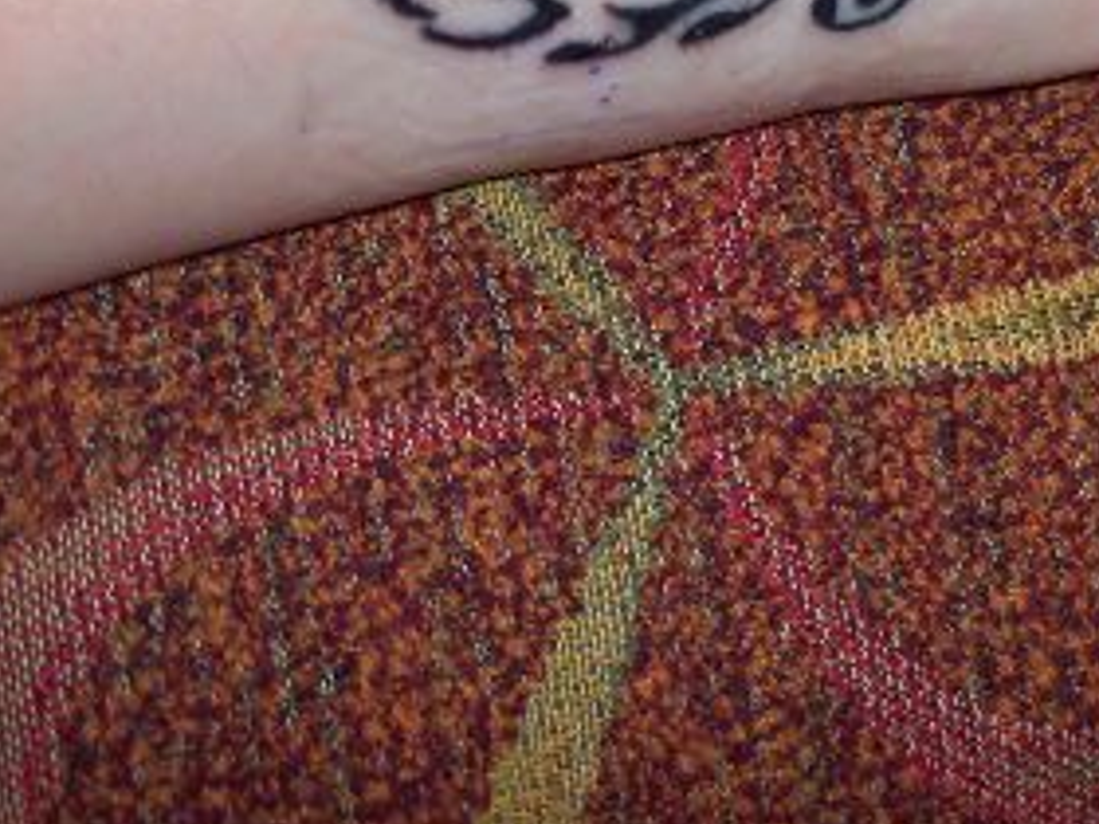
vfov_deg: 19.0
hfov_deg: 25.7
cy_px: -20
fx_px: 2381
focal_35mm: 75
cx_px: 824
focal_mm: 6.3
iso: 100
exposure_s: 1/30
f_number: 3
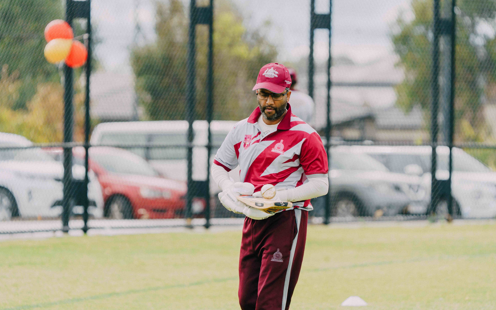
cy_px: 161
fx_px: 5191
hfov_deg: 5.5
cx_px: 248
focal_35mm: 384
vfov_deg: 3.4
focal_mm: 376
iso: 500
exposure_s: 1/800
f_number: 6.3
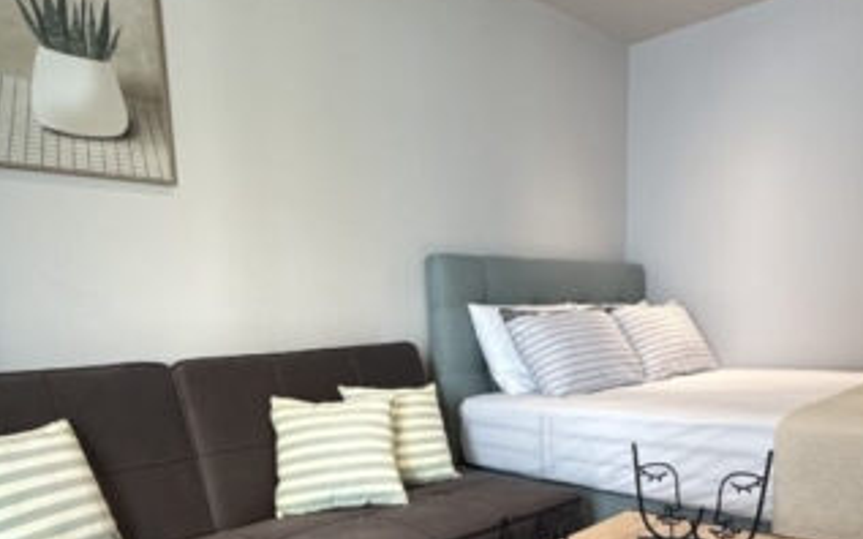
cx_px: 446
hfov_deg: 62.9
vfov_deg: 39.5
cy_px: 460
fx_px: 705
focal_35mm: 30
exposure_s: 1/100
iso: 200
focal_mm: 2.22
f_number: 2.2
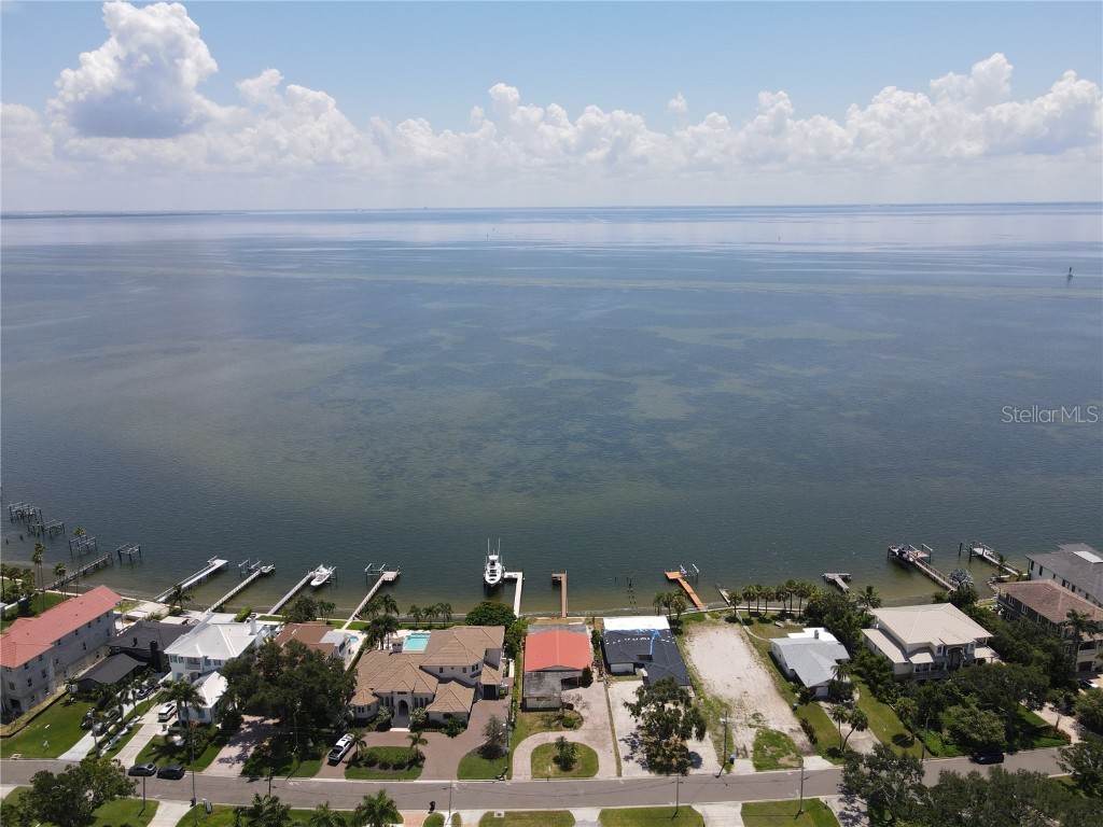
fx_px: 765
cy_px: 414
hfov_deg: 71.6
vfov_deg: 56.8
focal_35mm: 24
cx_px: 552
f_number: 2.8
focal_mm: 4.5
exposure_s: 1/800
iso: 100
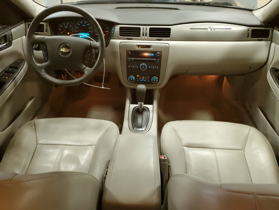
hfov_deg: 67.3
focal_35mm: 26
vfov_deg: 53.1
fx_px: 210
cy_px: 105
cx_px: 140
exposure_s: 1/30
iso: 331
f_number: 1.5
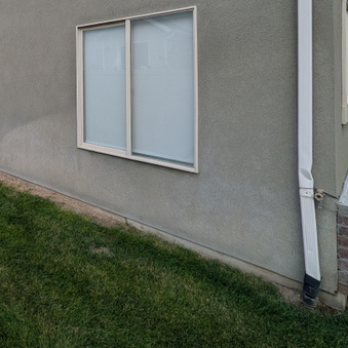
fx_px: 318
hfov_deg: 53.6
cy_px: 73
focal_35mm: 28
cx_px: 72
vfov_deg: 53.7
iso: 40
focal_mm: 1.83
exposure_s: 1/809
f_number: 2.2
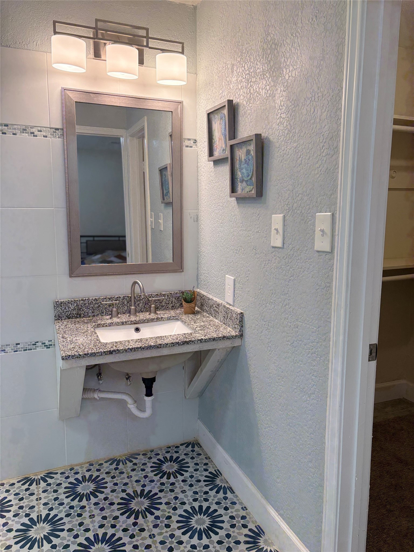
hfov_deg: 53.1
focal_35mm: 26
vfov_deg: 67.3
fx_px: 415
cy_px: 276
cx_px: 207
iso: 125
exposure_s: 1/217
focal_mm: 5.96
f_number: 1.6
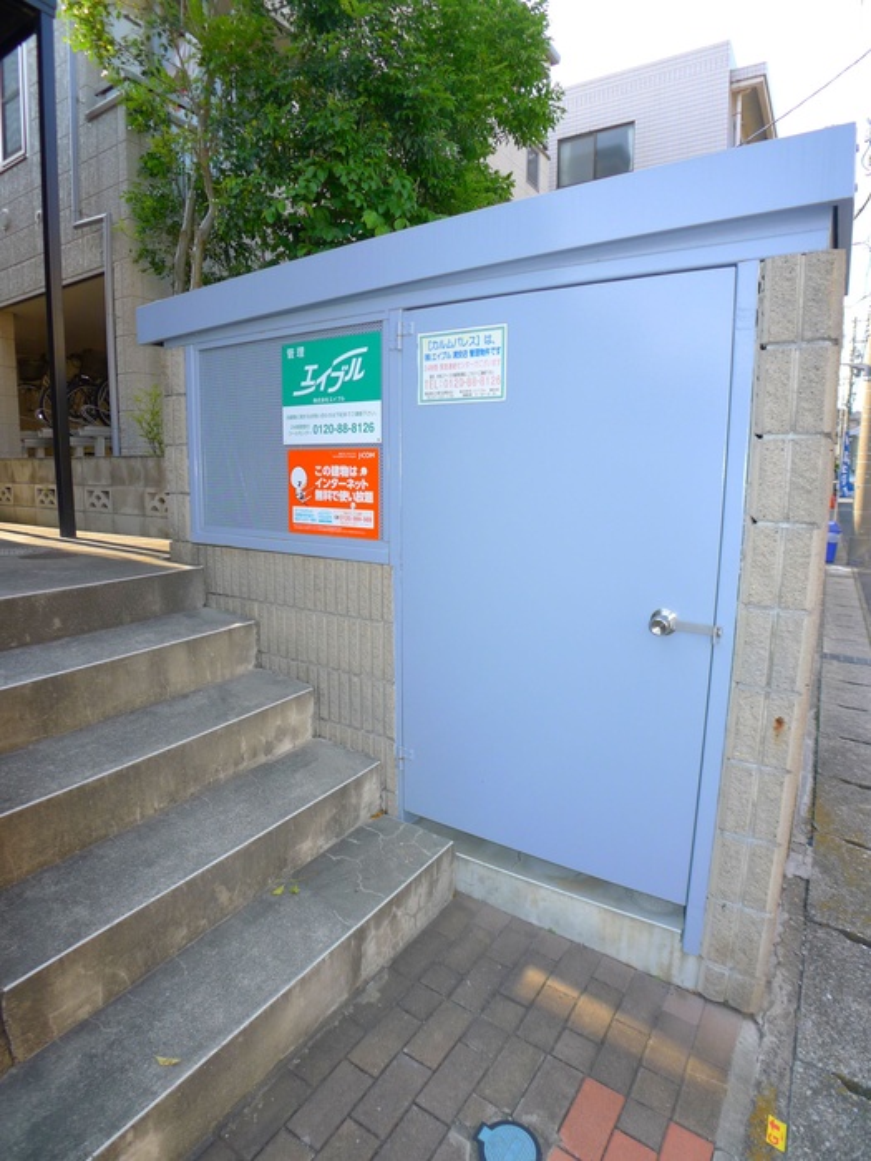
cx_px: 436
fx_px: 805
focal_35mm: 24
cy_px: 580
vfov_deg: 71.6
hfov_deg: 56.8
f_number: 2.8
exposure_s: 1/250
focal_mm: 5.1
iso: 100
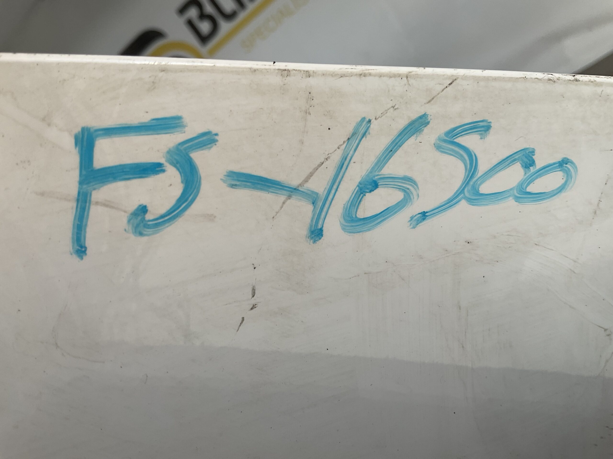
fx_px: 514
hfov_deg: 61.7
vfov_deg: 48.2
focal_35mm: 29
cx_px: 306
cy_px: 230
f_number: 1.8
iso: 20
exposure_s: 1/100
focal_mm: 3
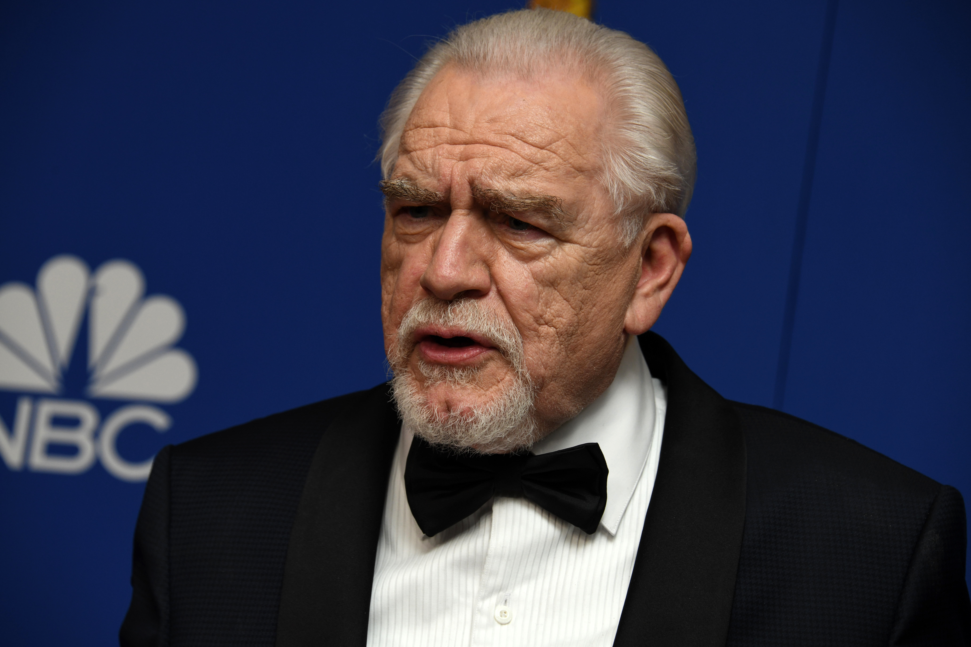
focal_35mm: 170
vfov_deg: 8.1
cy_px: 324
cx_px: 486
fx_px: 4585
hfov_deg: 12.1
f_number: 6.3
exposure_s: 1/200
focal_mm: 170
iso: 640
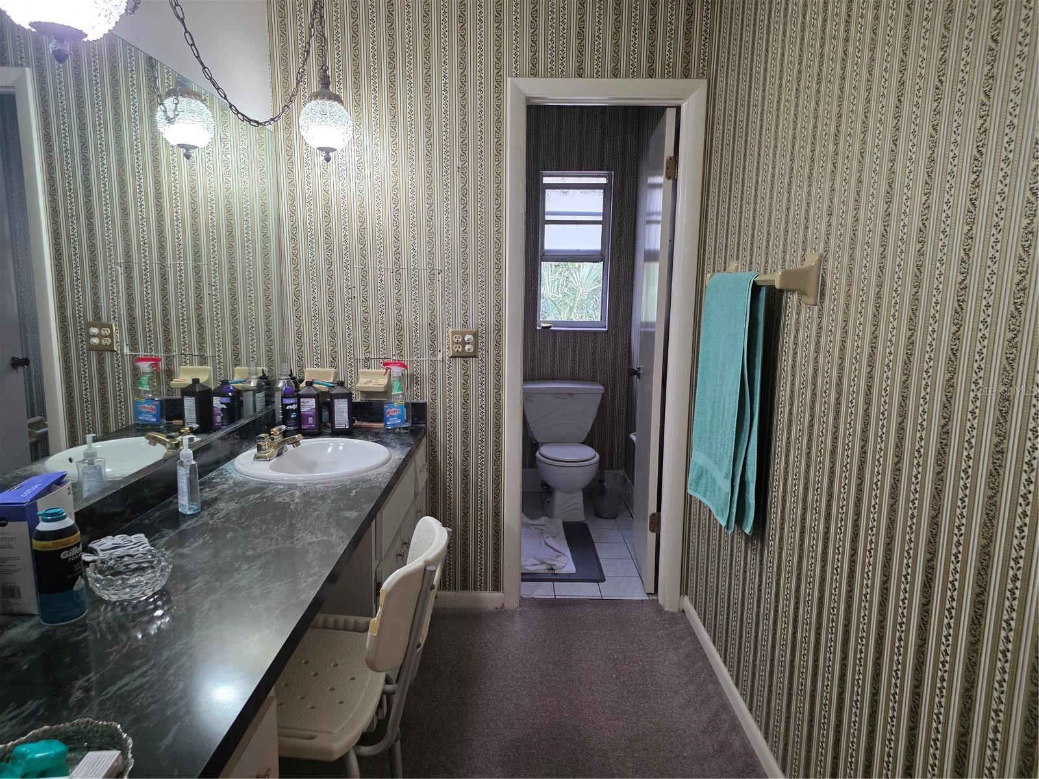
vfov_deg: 58.9
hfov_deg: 73.9
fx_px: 690
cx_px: 520
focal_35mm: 23
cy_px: 390
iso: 125
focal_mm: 6.25
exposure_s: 1/120
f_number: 1.7
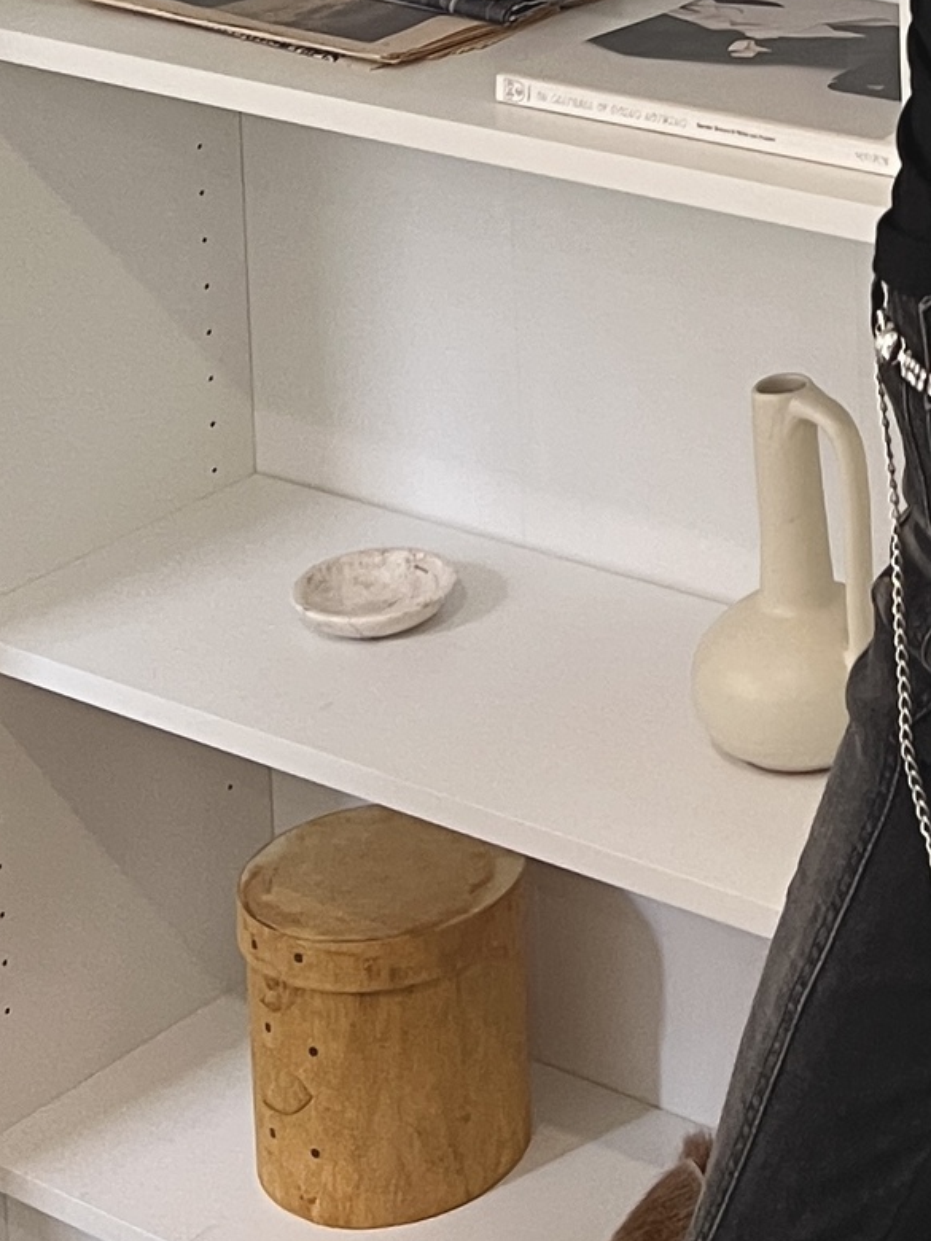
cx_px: 1217
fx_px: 2869
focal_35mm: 80
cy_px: -151
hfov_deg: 17.3
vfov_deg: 22.9
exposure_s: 1/60
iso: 250
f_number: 1.5
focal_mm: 5.7
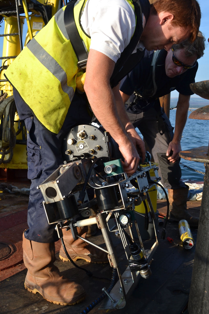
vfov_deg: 50.7
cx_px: 104
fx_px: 331
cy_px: 155
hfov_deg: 35.0
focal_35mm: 38
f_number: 7.1
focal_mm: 24
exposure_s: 1/200
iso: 100
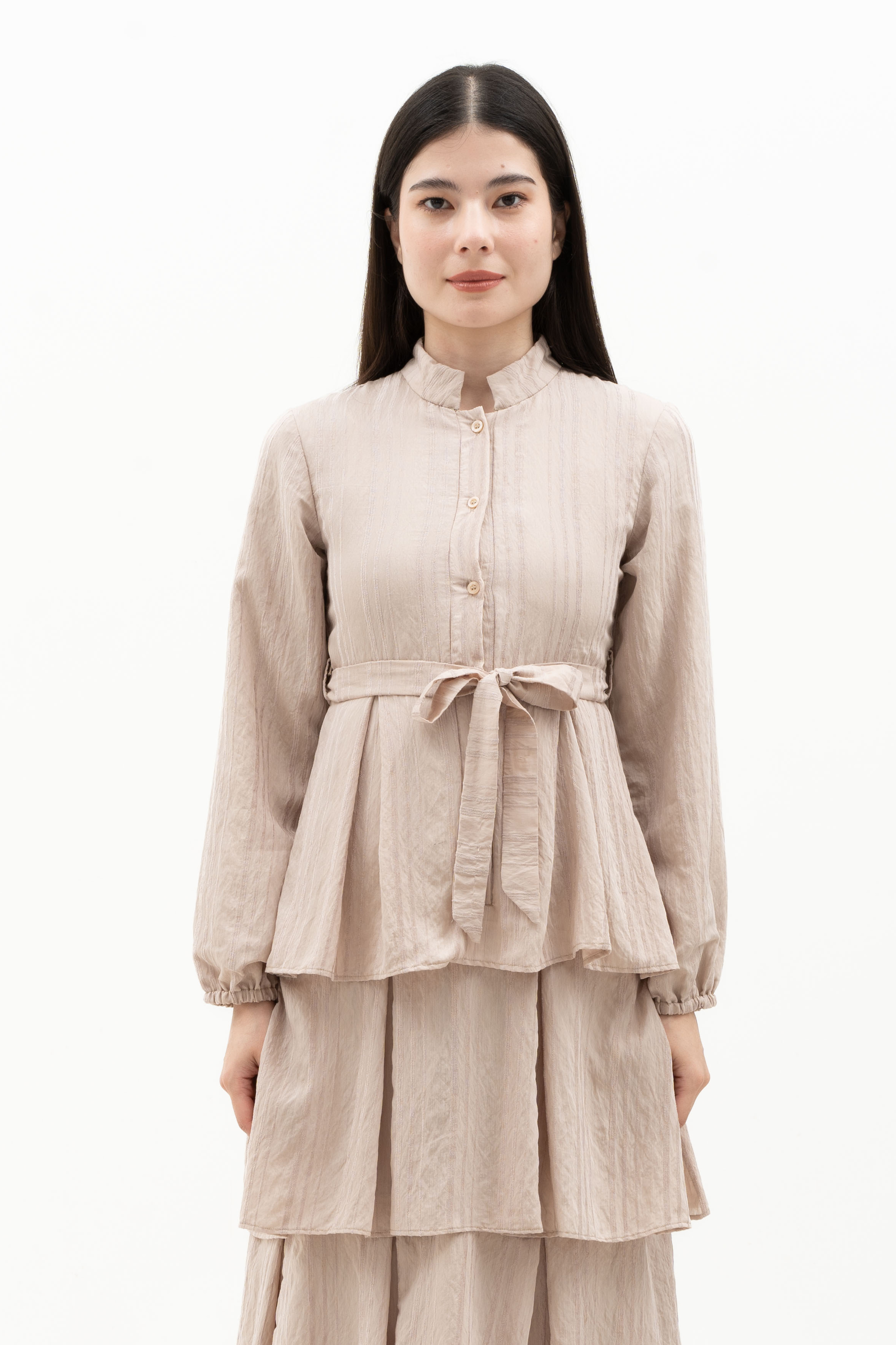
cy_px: 672
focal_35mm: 41
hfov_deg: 32.6
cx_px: 448
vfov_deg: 47.4
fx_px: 1531
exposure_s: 1/160
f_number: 11
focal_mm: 41
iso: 100
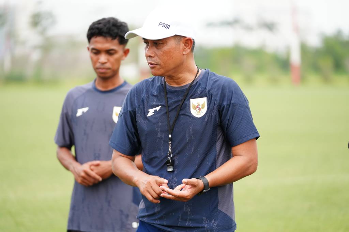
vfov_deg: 10.3
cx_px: 174
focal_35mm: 133
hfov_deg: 15.4
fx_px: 1288
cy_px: 116
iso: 800
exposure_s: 1/500
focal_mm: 133
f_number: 2.8
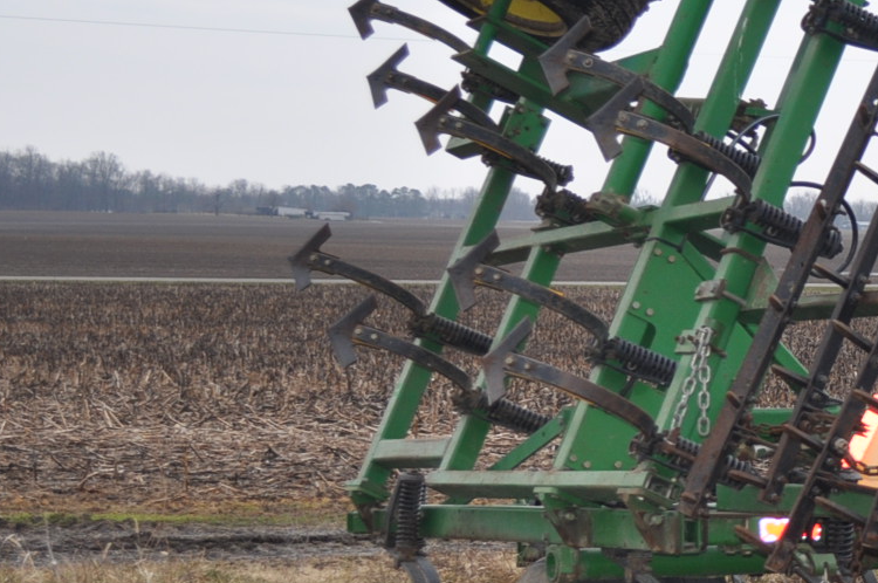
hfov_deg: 16.2
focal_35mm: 120
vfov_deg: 11.4
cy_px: 402
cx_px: 1148
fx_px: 2923
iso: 200
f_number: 4.5
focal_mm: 28
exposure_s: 1/200
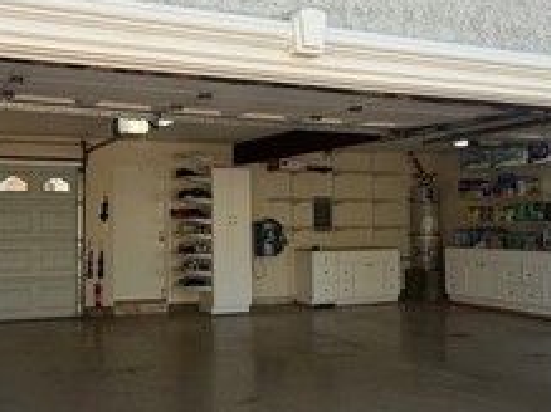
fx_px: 652
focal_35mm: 41
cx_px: 216
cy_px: 191
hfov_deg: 45.5
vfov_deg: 35.1
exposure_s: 1/296
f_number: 2.2
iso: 50
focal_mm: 2.22
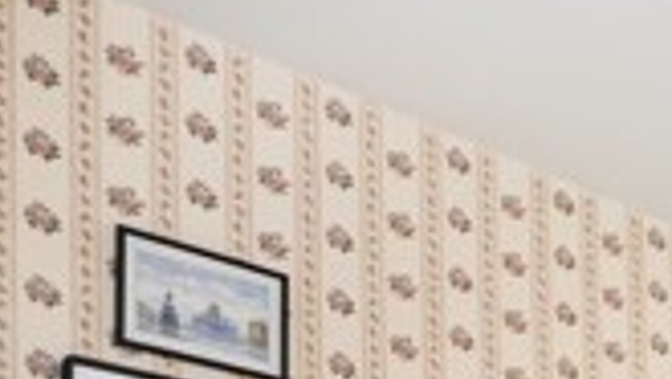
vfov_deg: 15.1
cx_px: 1075
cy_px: 809
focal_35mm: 61
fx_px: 1087
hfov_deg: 24.3
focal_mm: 10
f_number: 8
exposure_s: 1/30
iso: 320
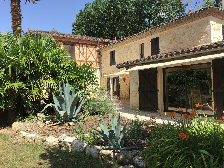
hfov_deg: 61.7
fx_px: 188
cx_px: 112
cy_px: 84
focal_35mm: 29
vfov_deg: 48.2
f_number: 2.2
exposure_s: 1/1199
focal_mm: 4.15
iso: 32
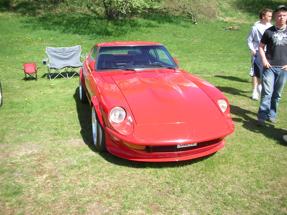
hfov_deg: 52.6
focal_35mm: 35
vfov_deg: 40.7
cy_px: 108
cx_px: 144
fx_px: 290
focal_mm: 5.8
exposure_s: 1/41
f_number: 8.5
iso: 50
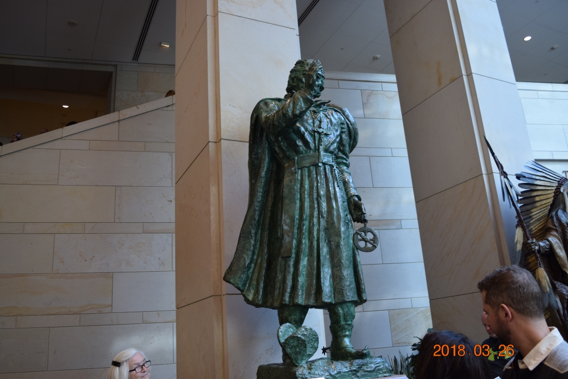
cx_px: 284
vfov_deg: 41.7
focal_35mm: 32
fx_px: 497
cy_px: 190
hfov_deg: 59.5
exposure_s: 1/80
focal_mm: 21
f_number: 4.5
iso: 400
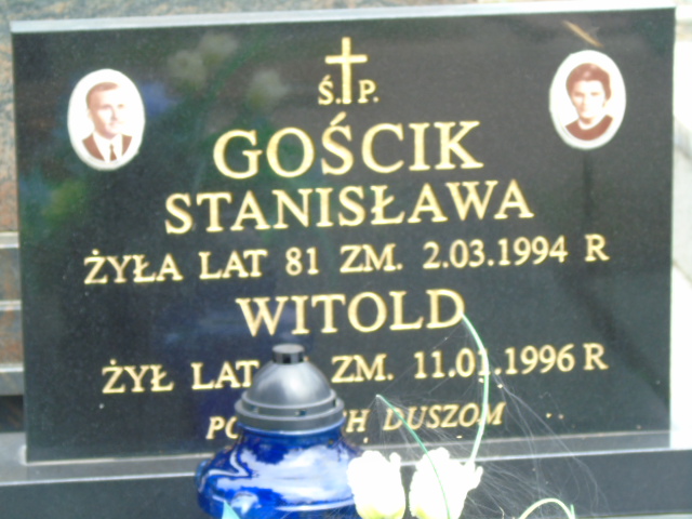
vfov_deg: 9.2
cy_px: 260
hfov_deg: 12.2
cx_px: 346
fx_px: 3239
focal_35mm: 162
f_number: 4.9
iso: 200
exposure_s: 1/125
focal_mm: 29
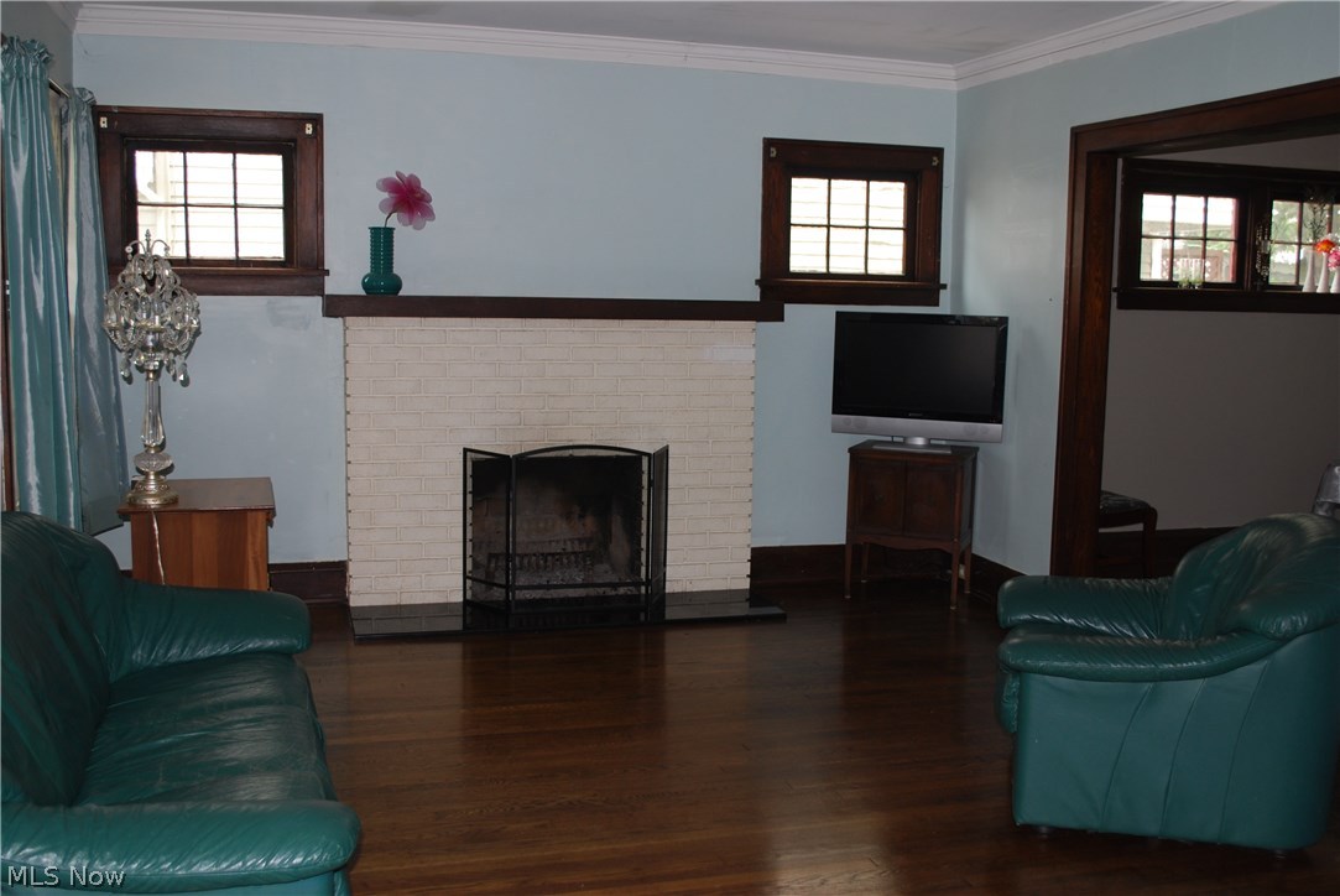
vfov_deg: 36.9
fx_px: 1341
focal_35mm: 36
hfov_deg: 53.1
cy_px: 448
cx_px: 670
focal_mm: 24
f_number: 4.2
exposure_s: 1/60
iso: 200
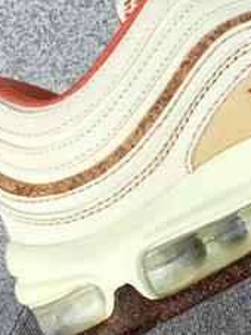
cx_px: 300
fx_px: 1190
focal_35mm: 123
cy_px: 46
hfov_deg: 11.8
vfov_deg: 15.9
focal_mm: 3.3
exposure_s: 1/269
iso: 25
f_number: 2.4
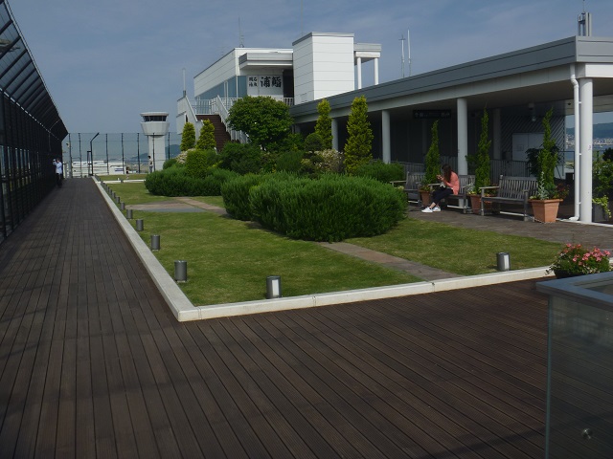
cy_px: 230
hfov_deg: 52.6
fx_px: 620
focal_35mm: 35
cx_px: 306
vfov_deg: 40.7
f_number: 5.6
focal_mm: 6.3
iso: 80
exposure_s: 1/800
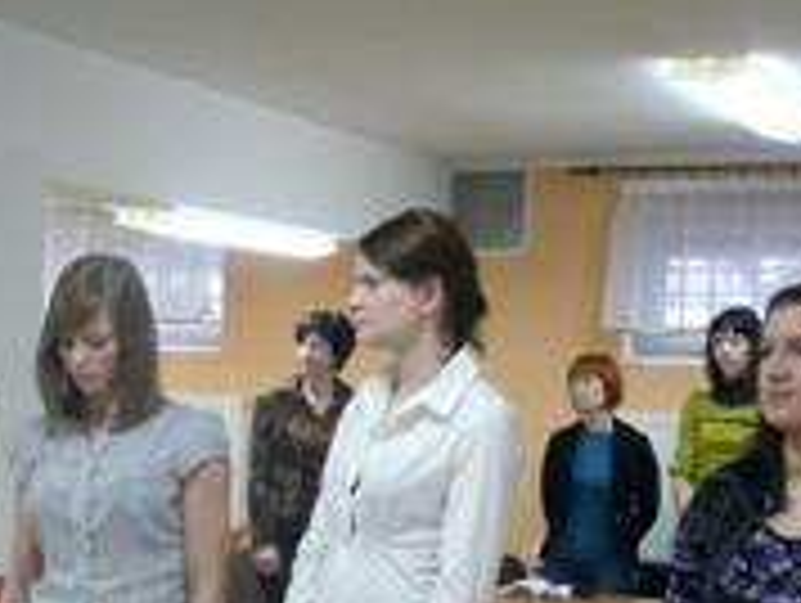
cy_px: 436
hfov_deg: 26.2
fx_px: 1715
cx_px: 292
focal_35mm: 74
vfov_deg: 19.8
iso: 400
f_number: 2.8
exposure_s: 1/40
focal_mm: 5.5
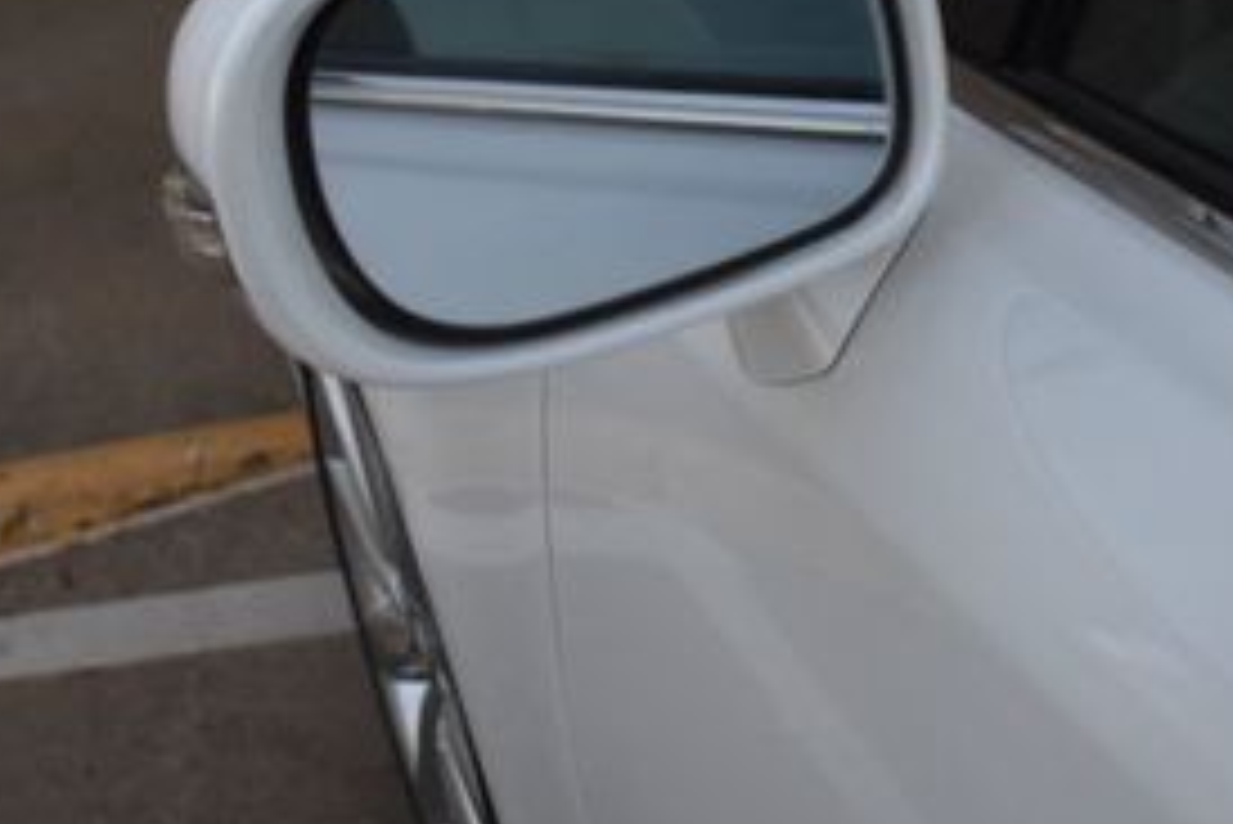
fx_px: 2399
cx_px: 648
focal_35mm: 70
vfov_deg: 19.4
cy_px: 243
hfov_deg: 28.8
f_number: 3.8
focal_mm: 20
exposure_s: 1/500
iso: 900
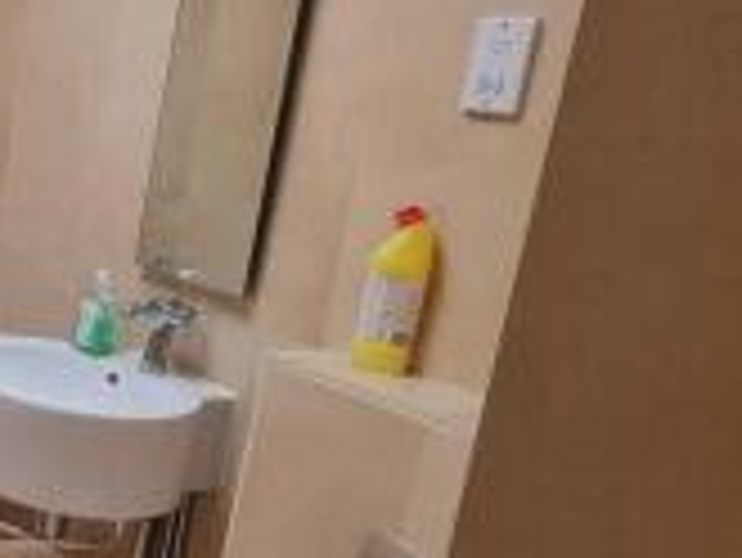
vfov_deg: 31.5
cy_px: 245
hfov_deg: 30.1
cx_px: -281
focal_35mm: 46
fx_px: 987
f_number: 2.2
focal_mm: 2.2
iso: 50
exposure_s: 1/50
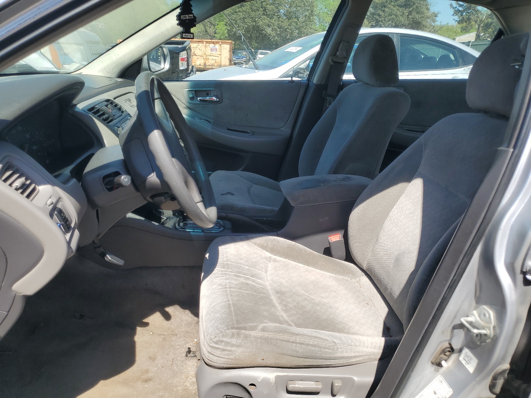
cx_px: 266
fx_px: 399
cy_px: 199
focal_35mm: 26
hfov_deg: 67.3
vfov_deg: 53.1
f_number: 1.5
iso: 50
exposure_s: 1/1667
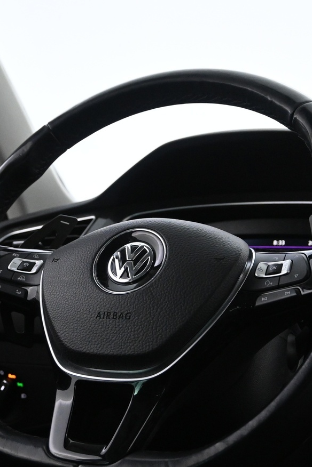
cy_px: 275
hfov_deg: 21.8
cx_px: 150
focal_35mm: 62
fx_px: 811
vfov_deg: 32.1
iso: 3200
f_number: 4
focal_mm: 22.5
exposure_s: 1/50
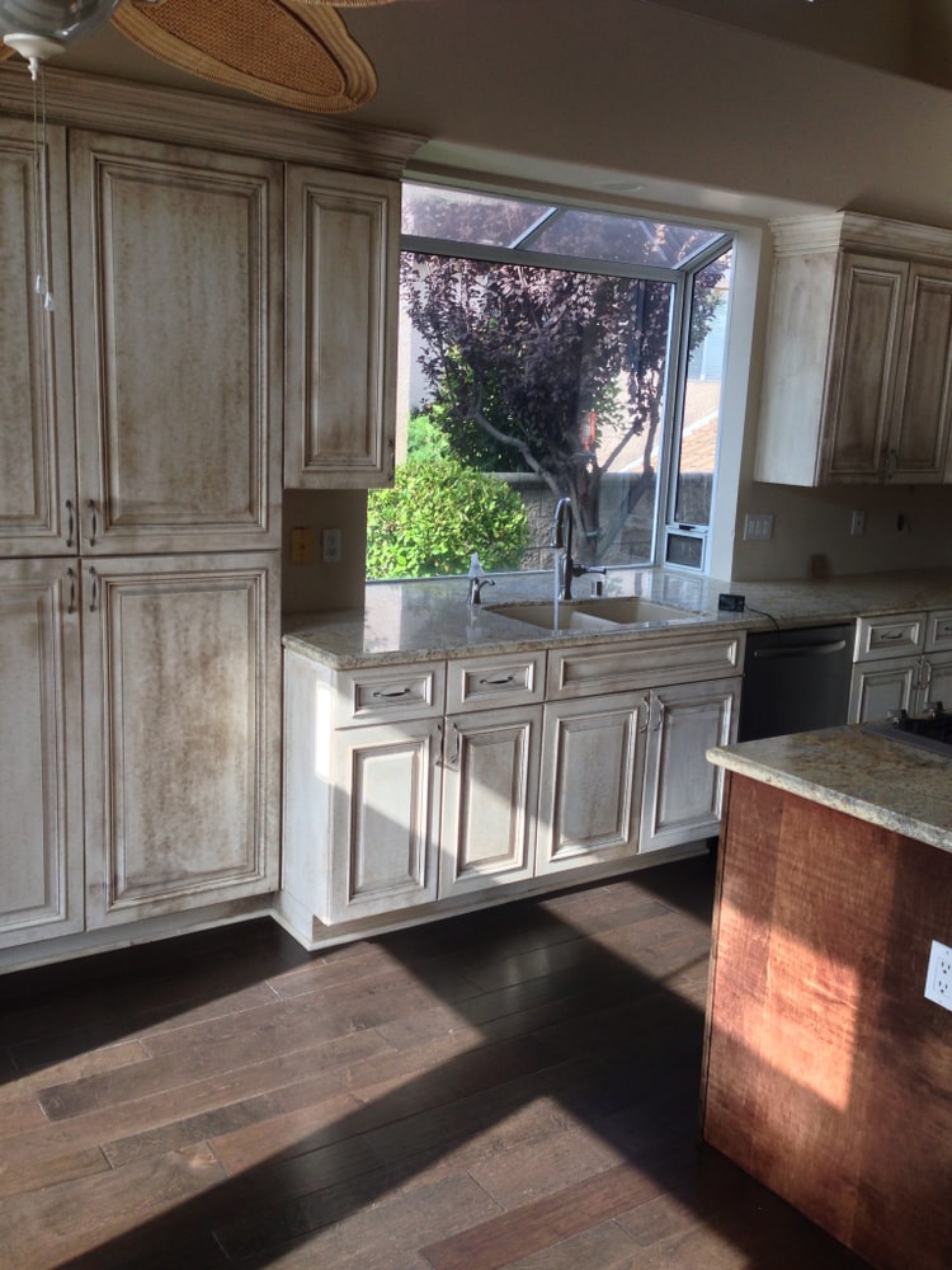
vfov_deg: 55.4
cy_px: 635
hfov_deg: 42.9
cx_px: 476
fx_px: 1210
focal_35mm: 33
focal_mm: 4.13
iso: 64
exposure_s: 1/120
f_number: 2.4
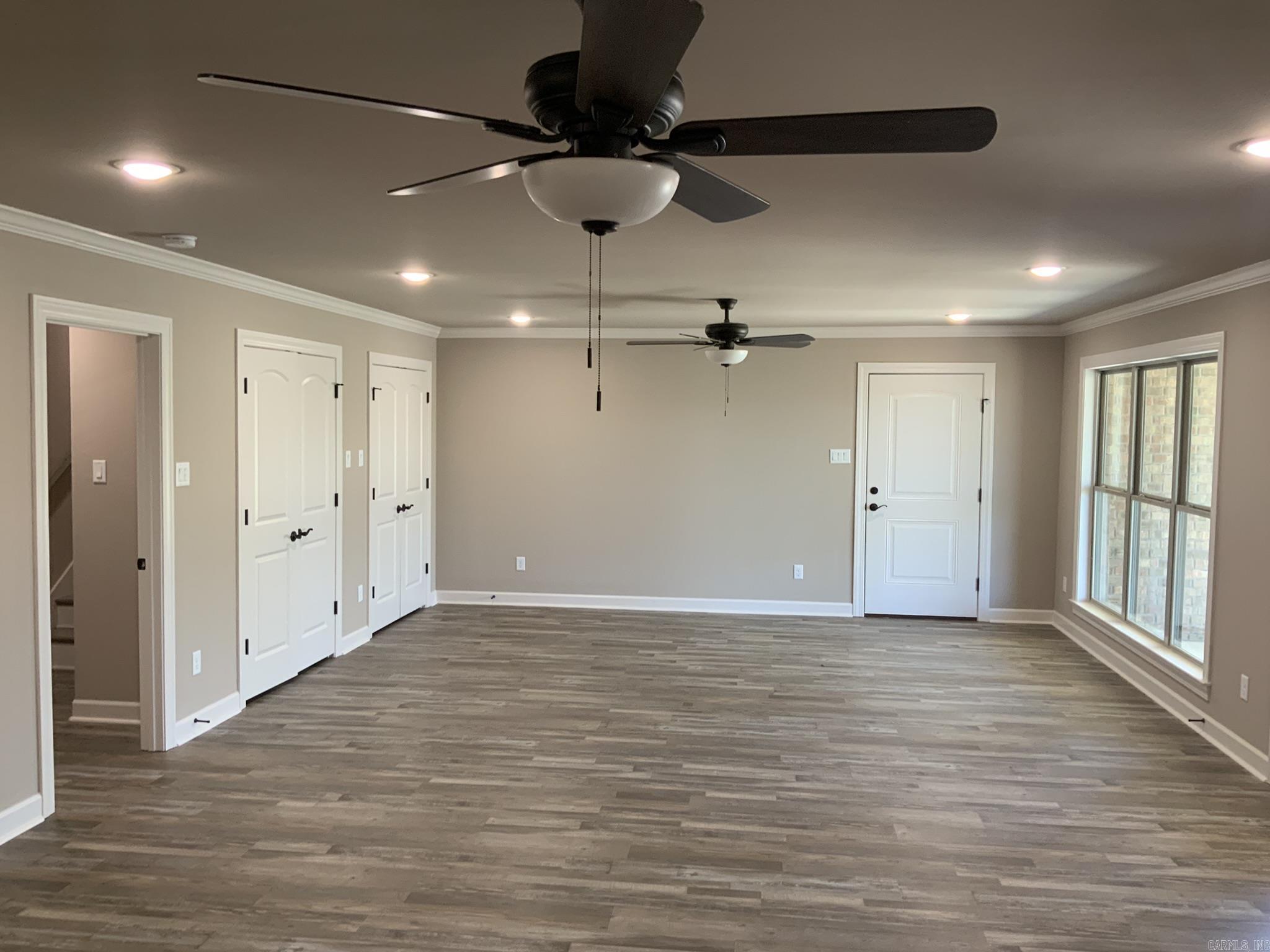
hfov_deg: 61.7
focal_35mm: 29
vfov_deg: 48.2
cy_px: 476
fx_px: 1064
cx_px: 635
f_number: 1.8
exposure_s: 1/60
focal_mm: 3
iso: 100
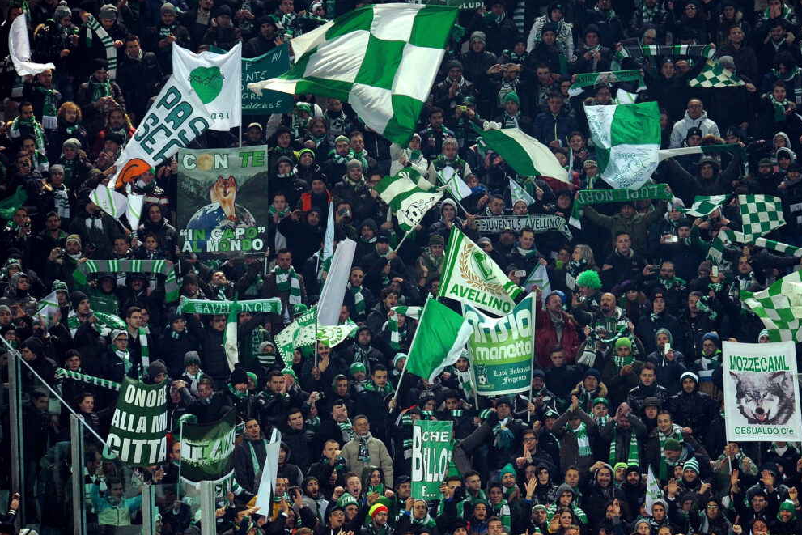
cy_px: 268
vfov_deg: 3.2
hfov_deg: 4.7
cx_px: 397
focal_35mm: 434
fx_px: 9669
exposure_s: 1/500
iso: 1600
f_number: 4
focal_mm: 420
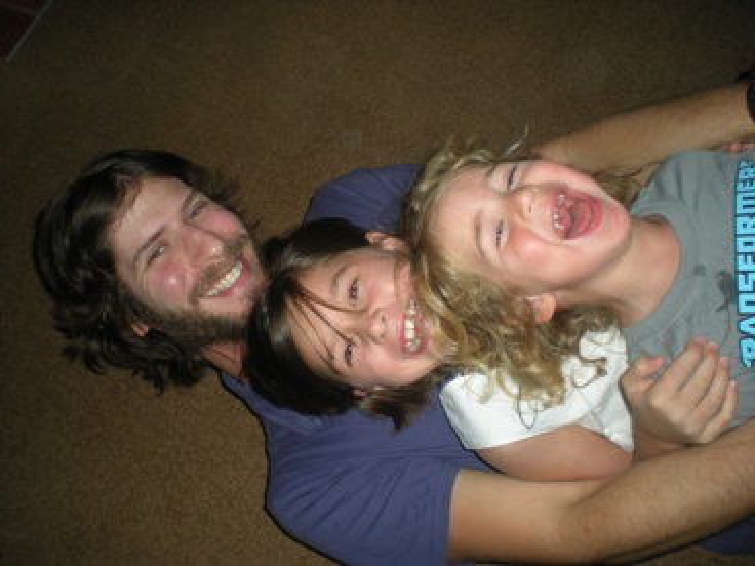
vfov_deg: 37.7
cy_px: 283
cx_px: 378
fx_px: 829
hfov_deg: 49.0
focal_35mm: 38
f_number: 3.1
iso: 64
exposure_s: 1/60
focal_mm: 6.3
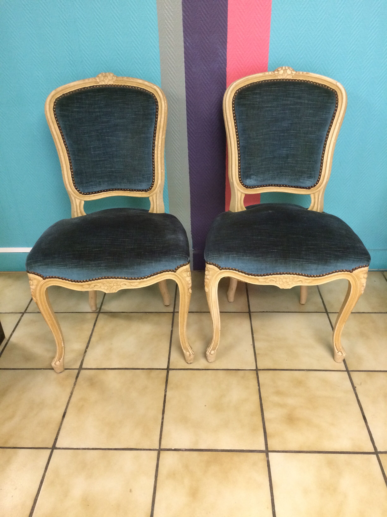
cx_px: 194
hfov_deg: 48.2
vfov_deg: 61.7
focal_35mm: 29
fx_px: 432
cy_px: 258
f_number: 2.2
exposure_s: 1/33
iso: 320
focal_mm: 4.15
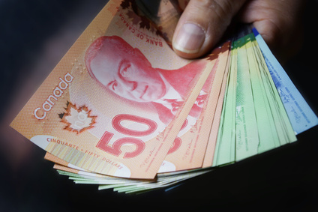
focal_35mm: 70
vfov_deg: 19.5
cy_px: 106
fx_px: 619
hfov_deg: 28.8
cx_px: 159
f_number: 11
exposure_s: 1/40
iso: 400
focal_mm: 70
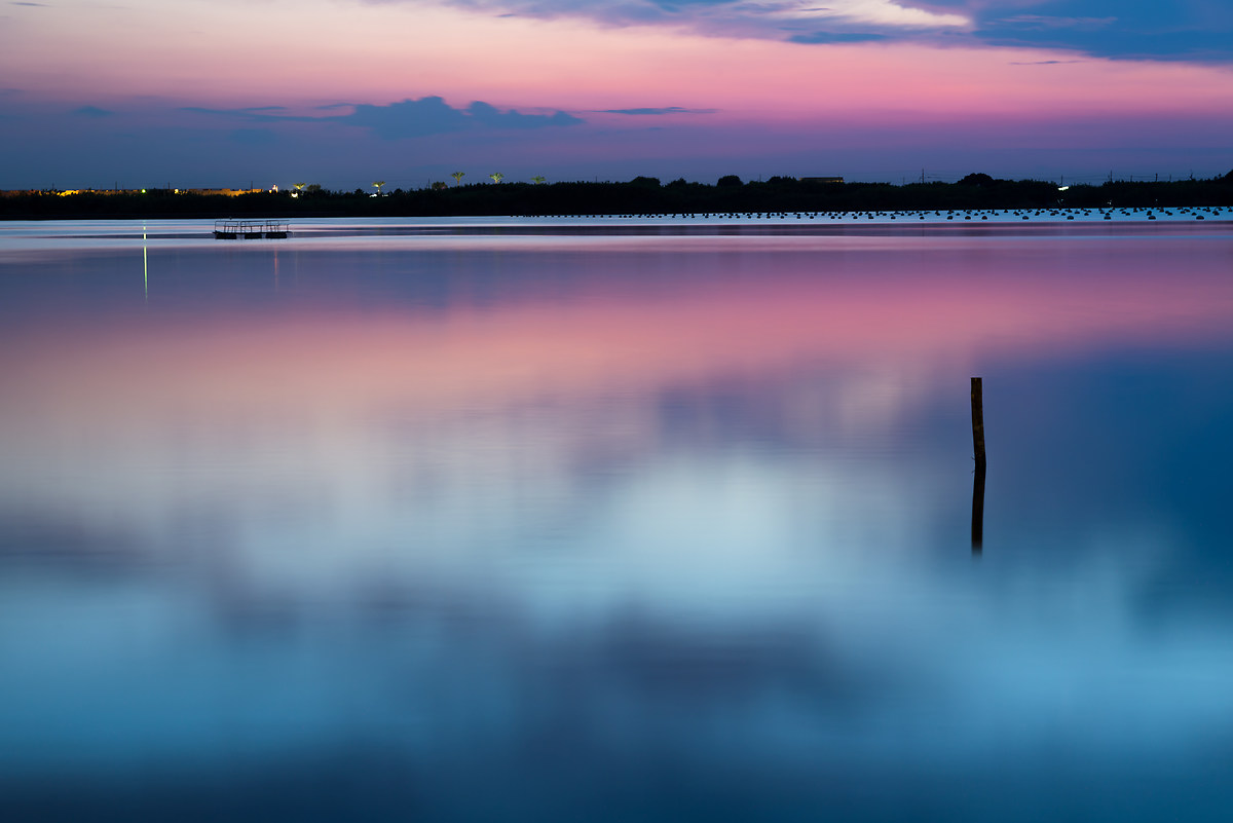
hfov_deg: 23.9
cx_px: 616
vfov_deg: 16.1
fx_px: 2912
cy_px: 412
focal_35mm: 85
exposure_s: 30
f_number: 10
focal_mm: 85
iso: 100
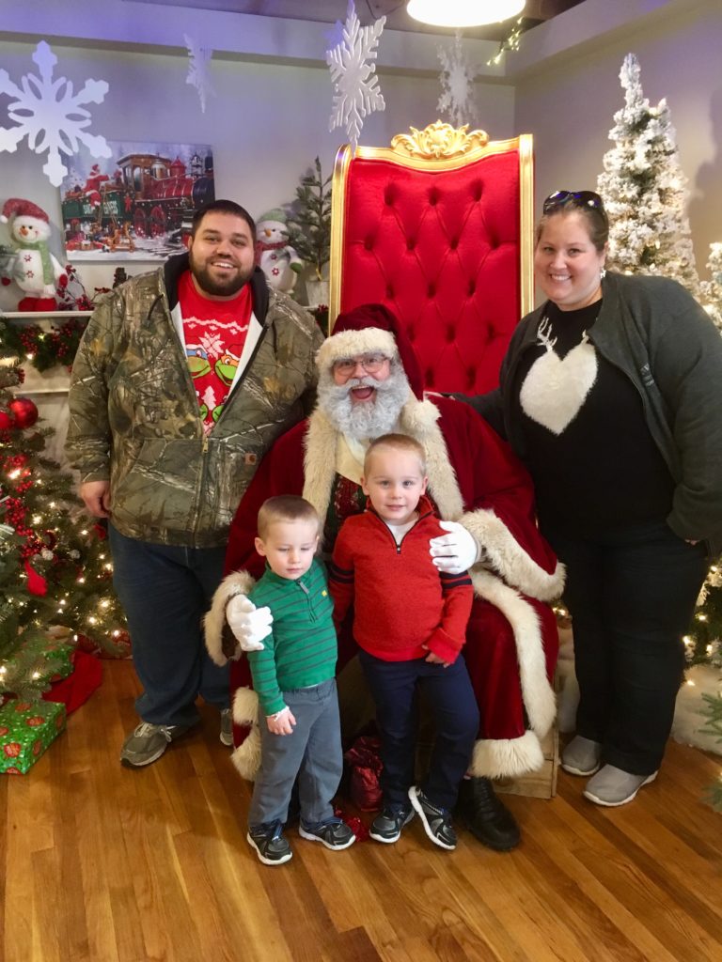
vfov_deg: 61.7
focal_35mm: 29
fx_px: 806
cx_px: 361
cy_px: 481
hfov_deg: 48.2
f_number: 2.2
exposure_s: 1/30
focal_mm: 4.15
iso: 200
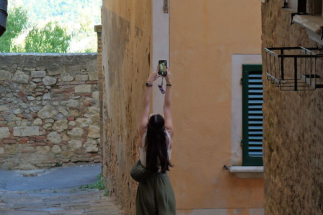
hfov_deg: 9.9
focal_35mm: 207
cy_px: 58
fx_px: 1857
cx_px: 77
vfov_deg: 6.6
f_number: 5.6
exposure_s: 1/60
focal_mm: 60
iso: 160
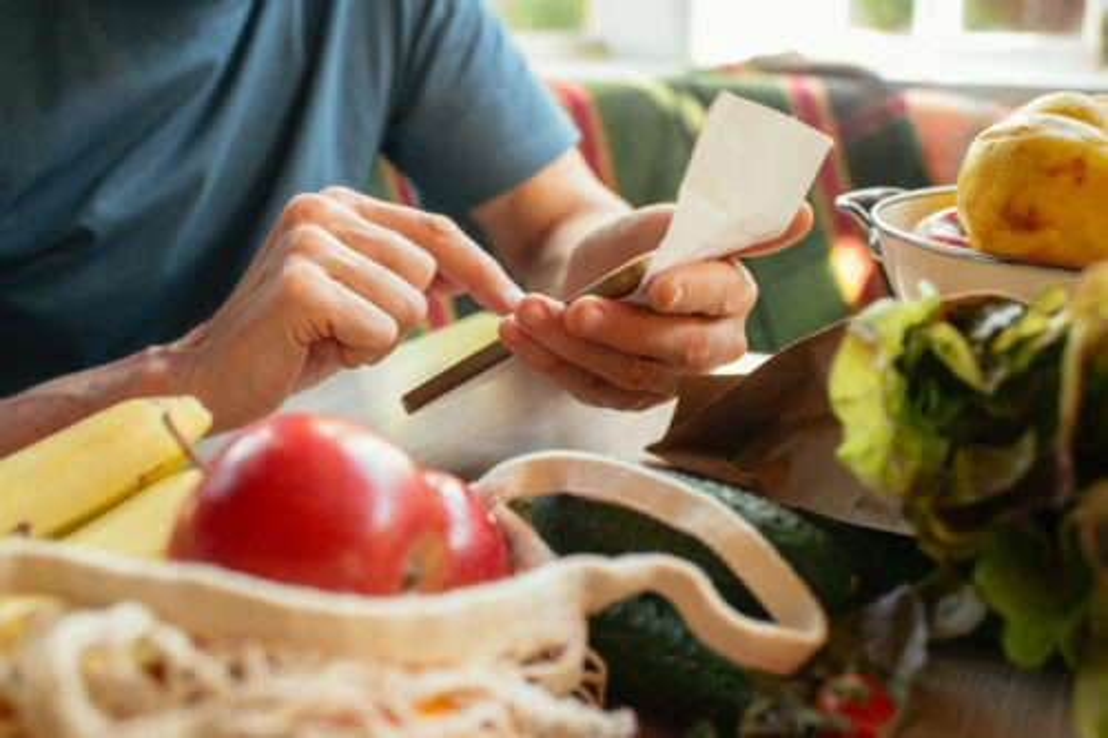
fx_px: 1077
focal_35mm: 35
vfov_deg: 37.8
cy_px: 369
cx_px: 554
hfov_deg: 54.5
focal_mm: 35
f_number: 4.5
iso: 640
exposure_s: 1/50
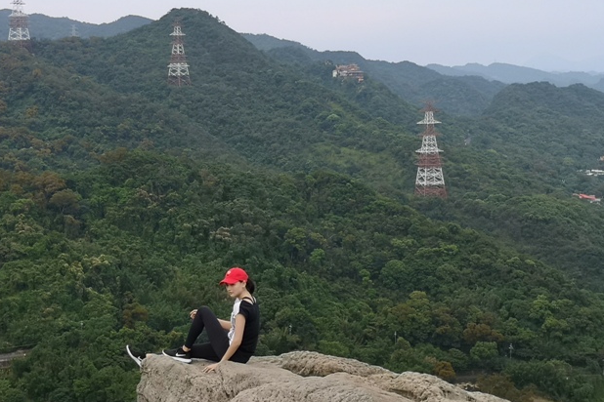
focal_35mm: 70
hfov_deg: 28.8
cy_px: 143
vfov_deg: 19.4
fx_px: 1174
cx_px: 257
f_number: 1.8
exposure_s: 1/453
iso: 50
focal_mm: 3.95
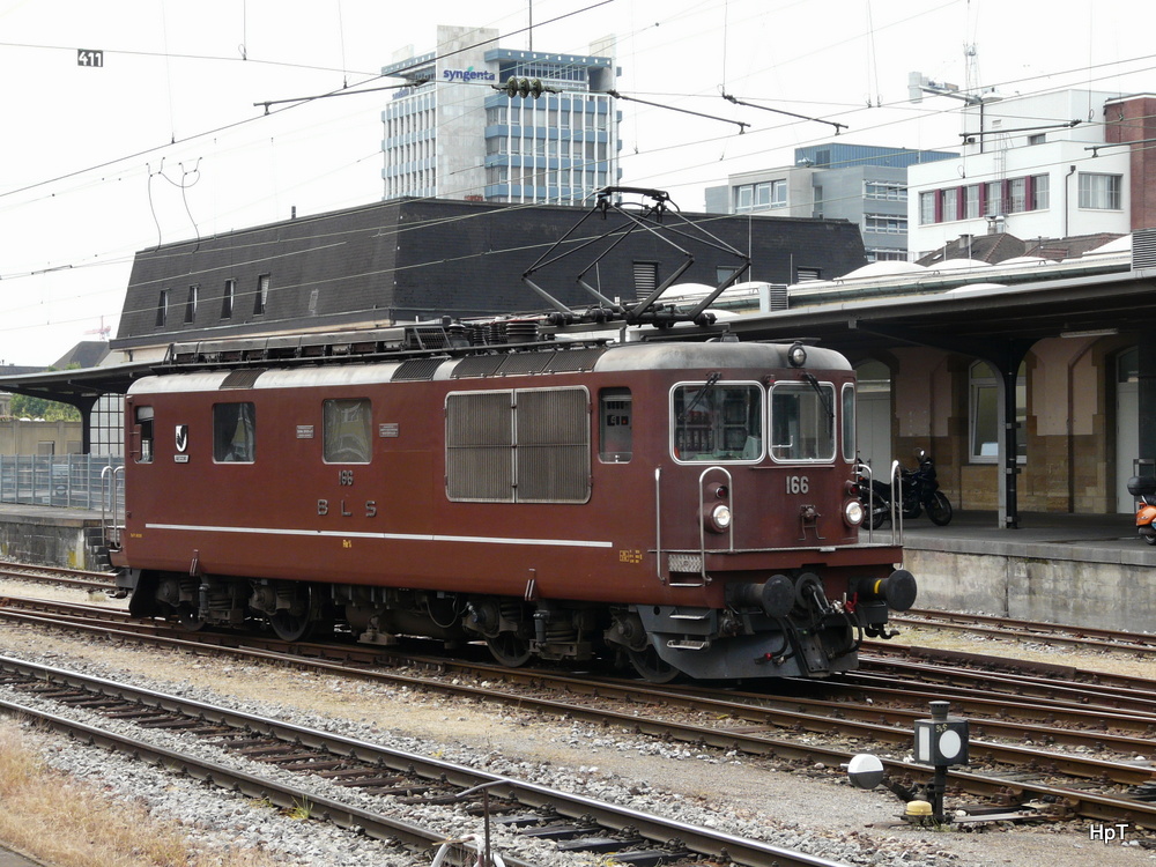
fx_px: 2571
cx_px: 578
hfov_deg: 25.3
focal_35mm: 77
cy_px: 434
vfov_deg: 19.1
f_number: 4
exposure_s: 1/200
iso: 100
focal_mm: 12.6
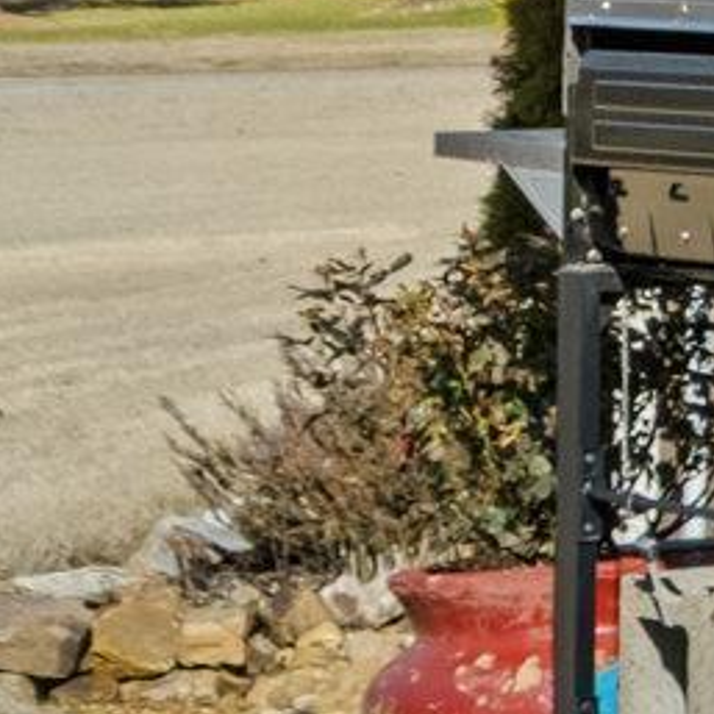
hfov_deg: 7.0
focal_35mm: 223
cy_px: -257
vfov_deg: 7.7
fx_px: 5204
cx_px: 2217
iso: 800
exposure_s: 1/640
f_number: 5.6
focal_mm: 18.2
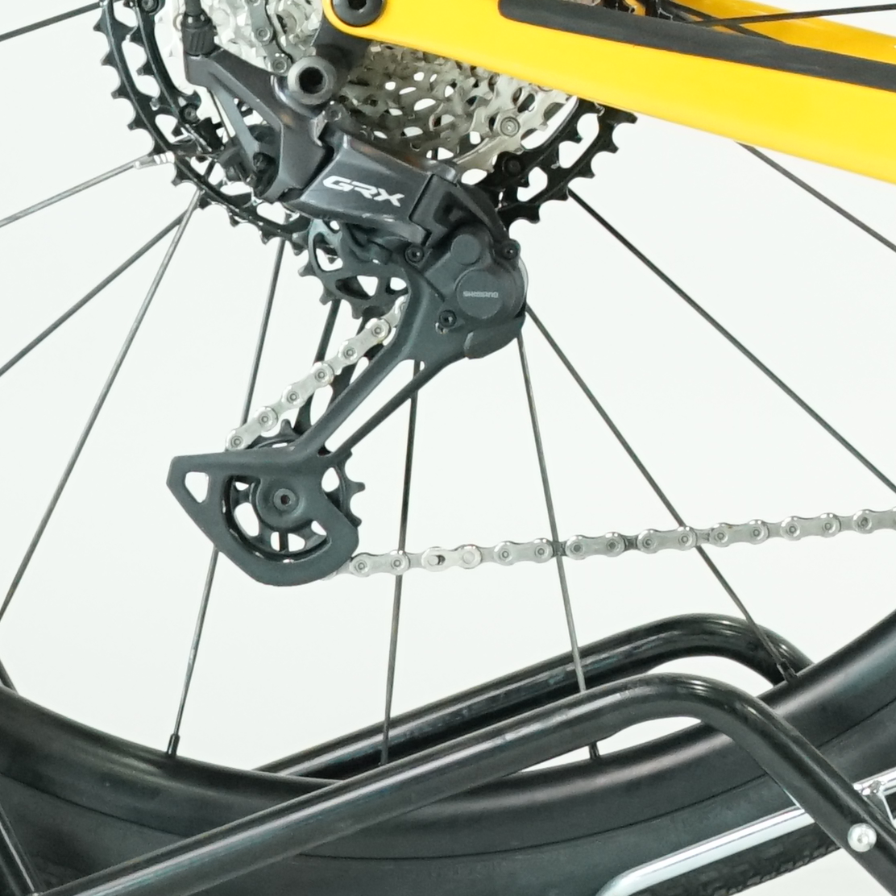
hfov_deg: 5.9
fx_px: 8463
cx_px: 1755
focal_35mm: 289
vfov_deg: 6.0
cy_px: -521
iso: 2500
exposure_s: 1/200
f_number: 5.6
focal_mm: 63
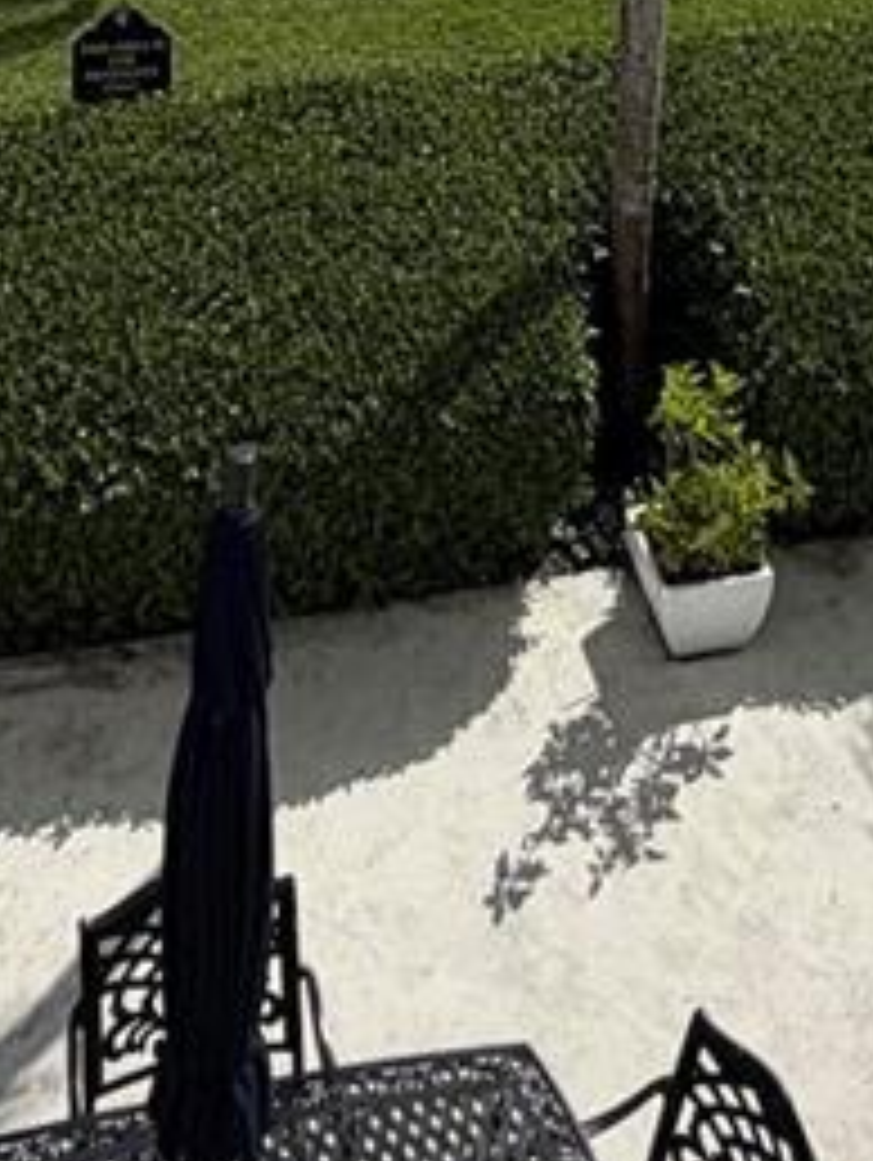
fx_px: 2182
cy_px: -896
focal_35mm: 65
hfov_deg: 22.6
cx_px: 387
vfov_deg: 21.0
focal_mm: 2.22
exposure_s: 1/1901
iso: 20
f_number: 2.2
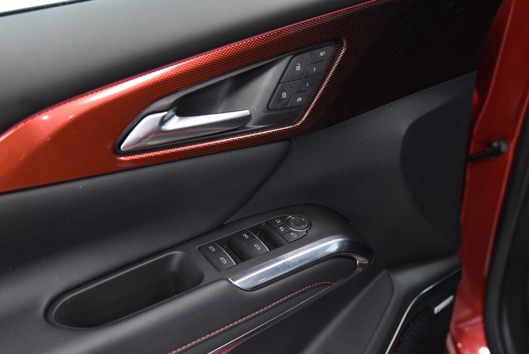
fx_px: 662
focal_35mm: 45
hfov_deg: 43.6
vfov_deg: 29.9
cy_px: 177
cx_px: 264
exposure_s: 1/20
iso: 1600
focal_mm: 45
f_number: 4.5
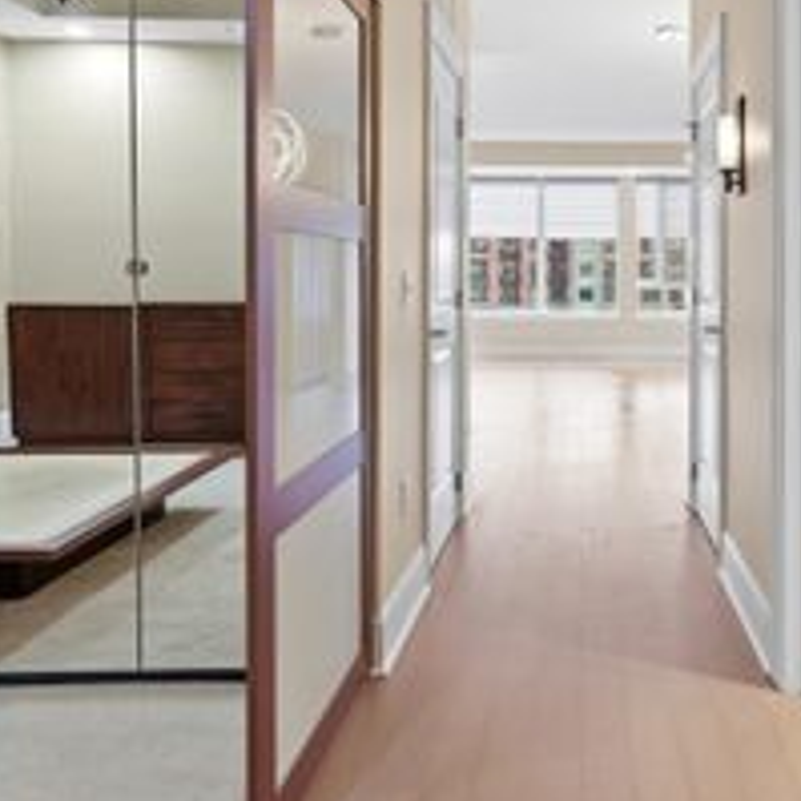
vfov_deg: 49.1
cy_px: 294
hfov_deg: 48.0
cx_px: 588
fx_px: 866
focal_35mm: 33
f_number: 9
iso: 250
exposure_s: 1/60
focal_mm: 15.5
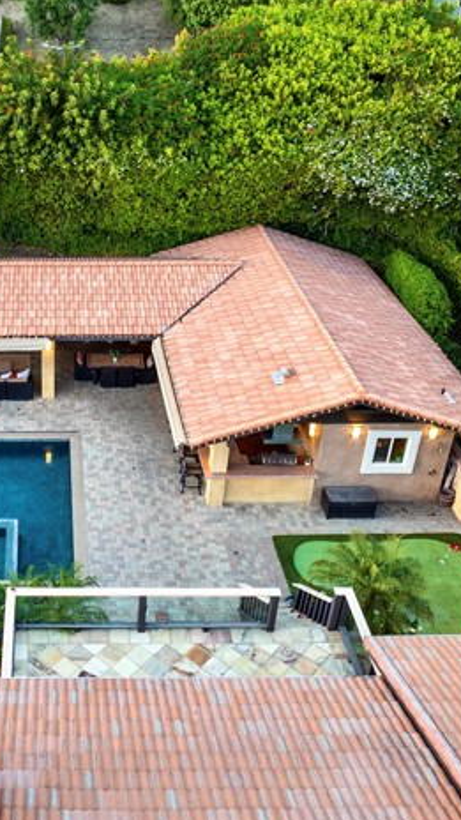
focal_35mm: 36
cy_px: 406
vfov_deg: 55.3
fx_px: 782
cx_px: 32
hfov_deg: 31.1
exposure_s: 1/15
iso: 170
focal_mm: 12.29
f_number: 2.8
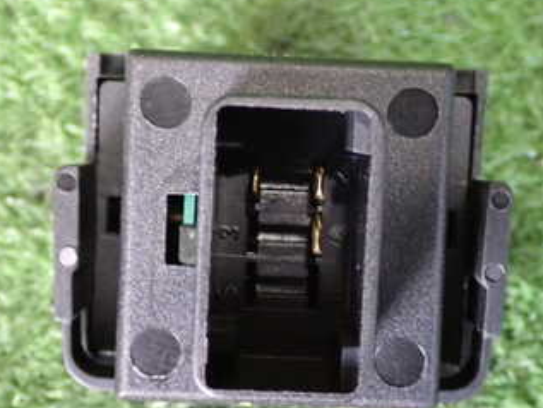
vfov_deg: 16.6
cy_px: 250
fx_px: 1397
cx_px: 329
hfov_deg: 22.0
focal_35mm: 89
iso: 800
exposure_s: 1/20
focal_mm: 8.4
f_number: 3.1
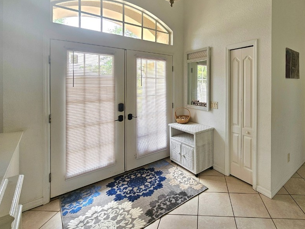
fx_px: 150
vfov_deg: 73.4
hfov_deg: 88.7
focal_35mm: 17
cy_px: 85
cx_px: 196
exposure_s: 1/77.5
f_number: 2.2
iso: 64
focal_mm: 2.2
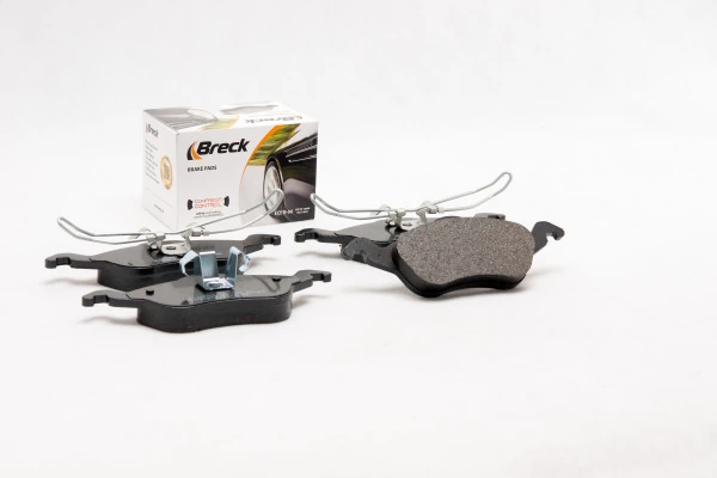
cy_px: 239
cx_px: 358
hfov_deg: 22.6
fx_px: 1792
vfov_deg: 15.2
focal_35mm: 90
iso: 100
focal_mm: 60
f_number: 11
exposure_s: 1/200
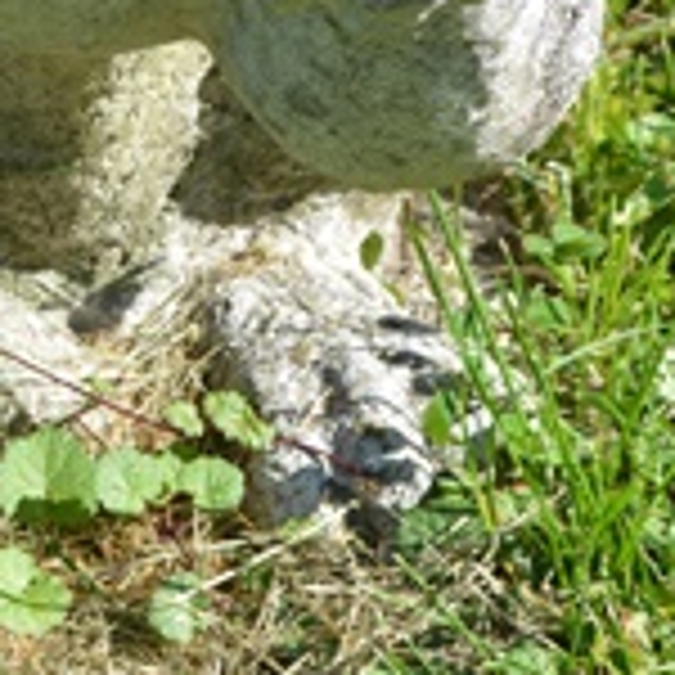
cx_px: -162
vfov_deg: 6.3
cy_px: 140
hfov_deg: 6.2
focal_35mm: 280
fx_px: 6170
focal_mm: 55
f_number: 8
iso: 200
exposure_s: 1/250
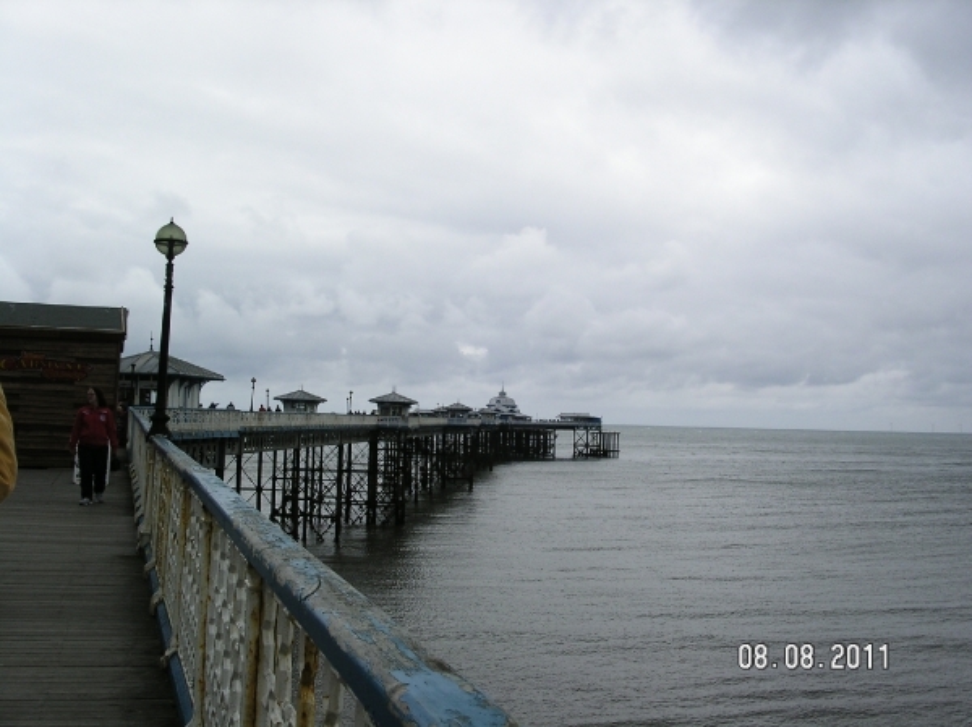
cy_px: 364
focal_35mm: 38
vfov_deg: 37.7
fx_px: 1066
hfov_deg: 49.0
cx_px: 486
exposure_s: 1/500
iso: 100
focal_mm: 7.8
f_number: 5.6
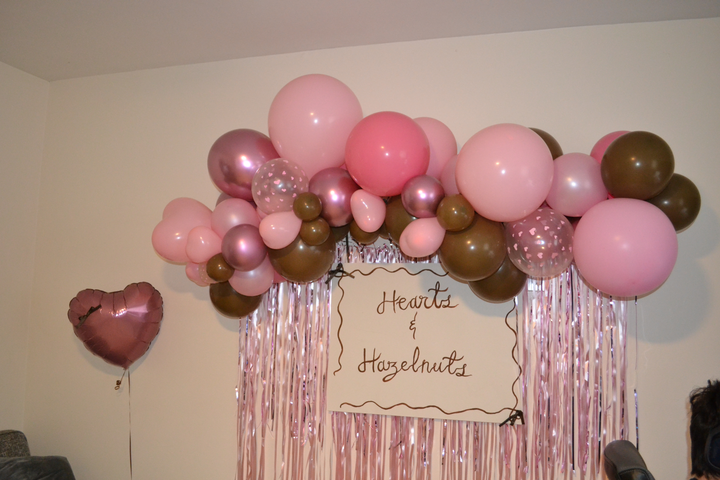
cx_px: 360
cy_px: 240
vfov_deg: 43.6
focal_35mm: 30
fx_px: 600
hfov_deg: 61.9
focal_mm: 20
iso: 2200
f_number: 3.8
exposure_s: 1/60
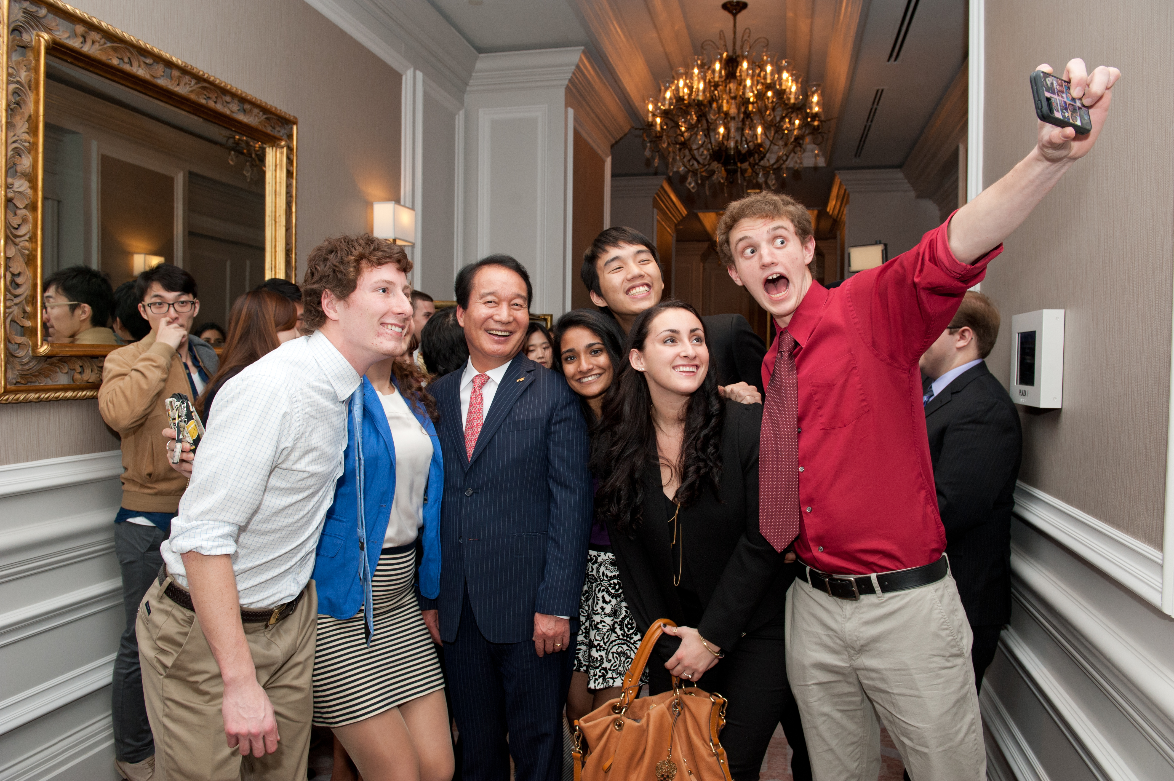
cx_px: 587
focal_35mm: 27
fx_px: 880
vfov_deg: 47.9
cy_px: 390
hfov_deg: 67.4
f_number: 6.3
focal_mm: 27
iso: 800
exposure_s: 1/125
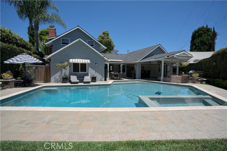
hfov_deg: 96.8
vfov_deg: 73.7
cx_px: 114
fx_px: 101
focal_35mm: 16
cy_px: 76
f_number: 10
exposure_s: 1/200
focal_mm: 16
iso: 100
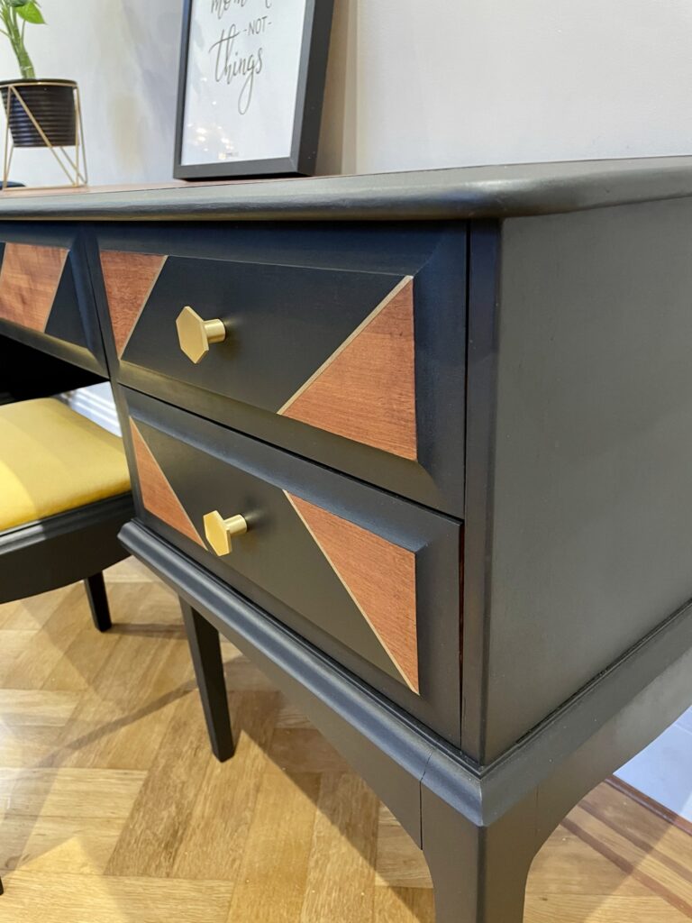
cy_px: 462
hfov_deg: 53.1
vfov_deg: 67.3
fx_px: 693
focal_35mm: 26
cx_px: 346
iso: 500
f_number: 1.6
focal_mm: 4.2
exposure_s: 1/25
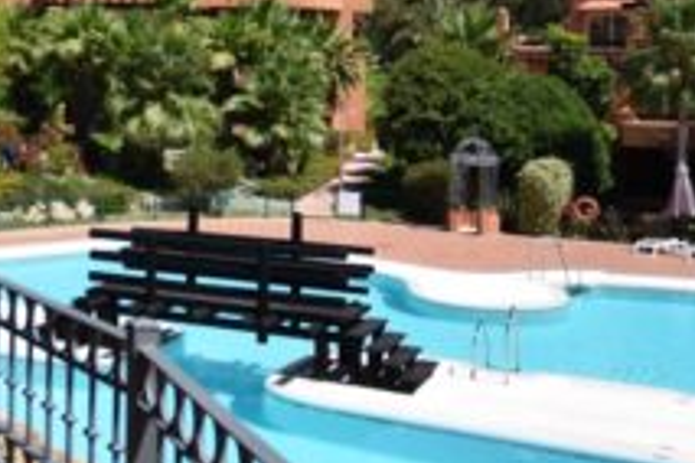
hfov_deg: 35.6
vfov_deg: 24.5
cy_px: 75
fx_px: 1042
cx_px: 131
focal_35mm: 54
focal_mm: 10
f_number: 3.5
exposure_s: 1/2000
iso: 100
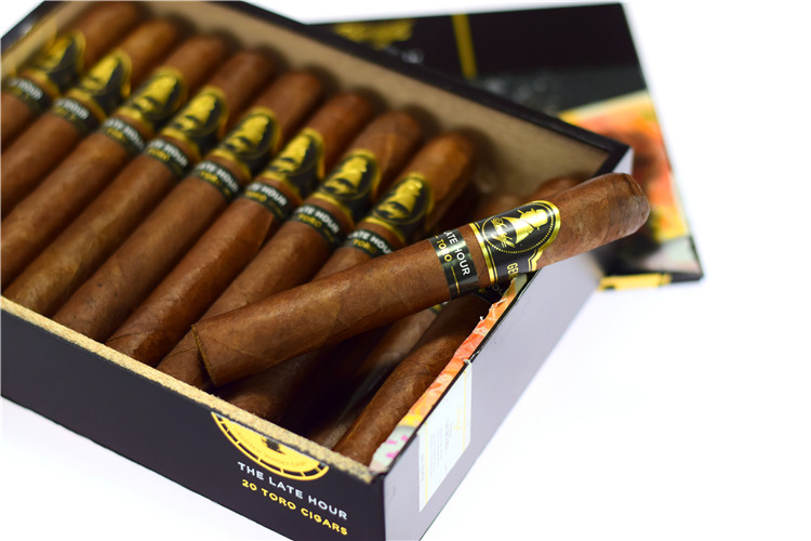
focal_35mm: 75
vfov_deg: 18.2
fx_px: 1689
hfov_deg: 27.0
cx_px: 406
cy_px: 270
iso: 400
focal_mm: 50
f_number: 2.5
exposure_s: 1/250
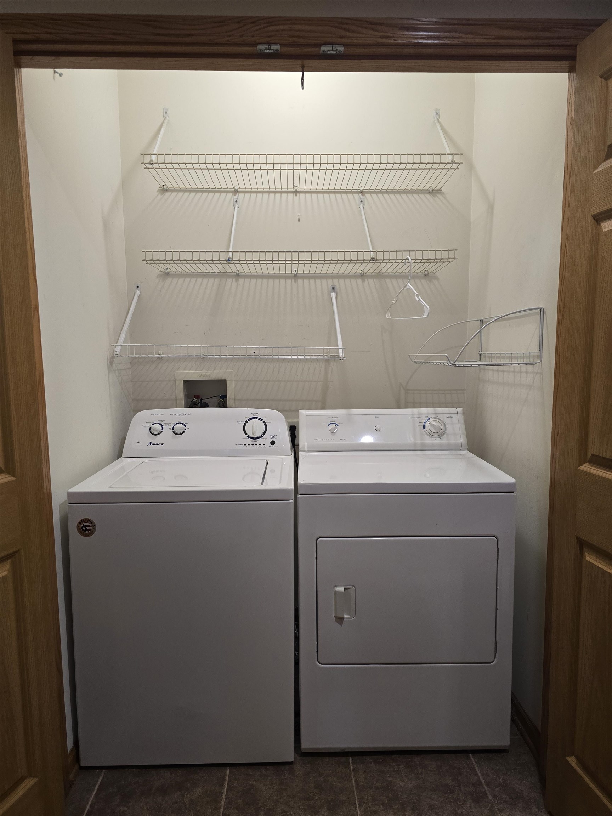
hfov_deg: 58.9
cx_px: 306
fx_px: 542
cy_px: 408
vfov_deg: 73.9
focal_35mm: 23
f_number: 1.7
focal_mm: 6.3
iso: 250
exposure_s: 1/120
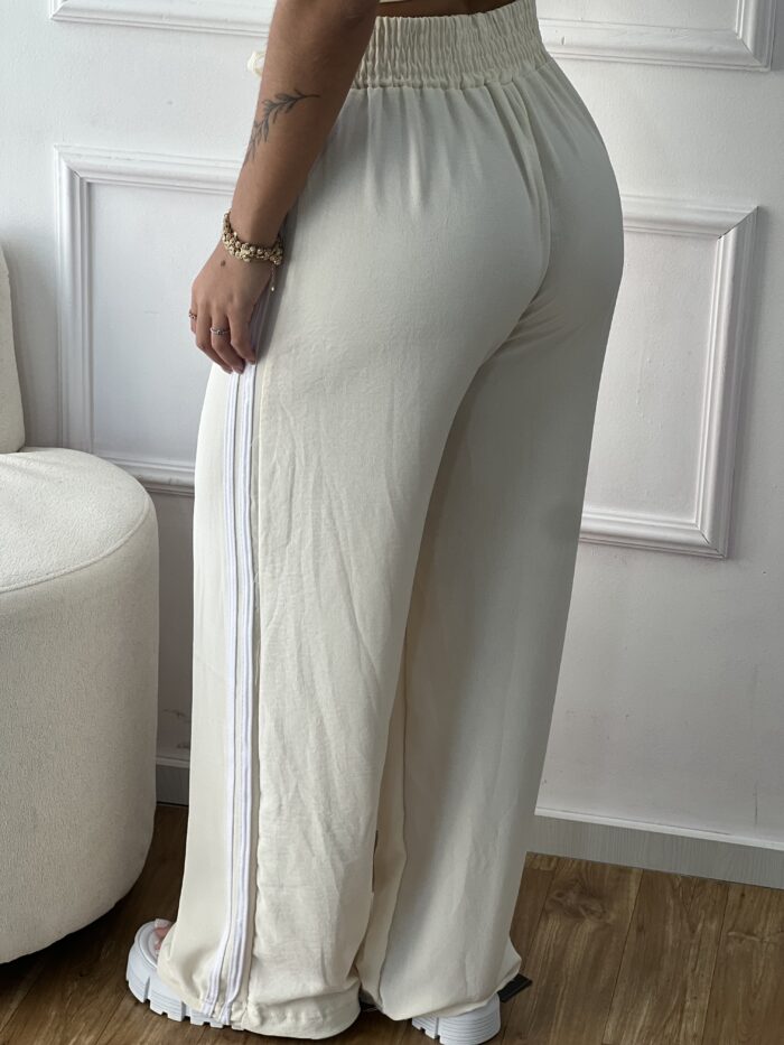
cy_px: 522
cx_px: 392
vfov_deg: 25.3
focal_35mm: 77
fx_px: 2325
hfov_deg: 19.1
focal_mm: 9
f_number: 2.8
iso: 40
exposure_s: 1/120
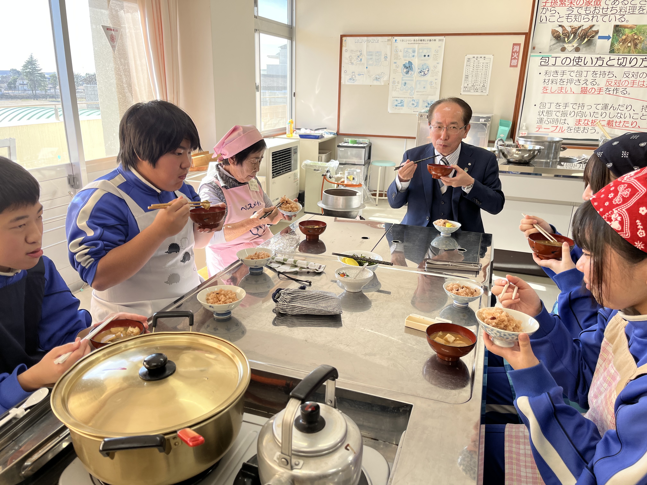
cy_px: 242
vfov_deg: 53.1
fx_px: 486
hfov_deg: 67.3
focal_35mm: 26
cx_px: 324
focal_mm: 5.1
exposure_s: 1/343
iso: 50
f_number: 1.6
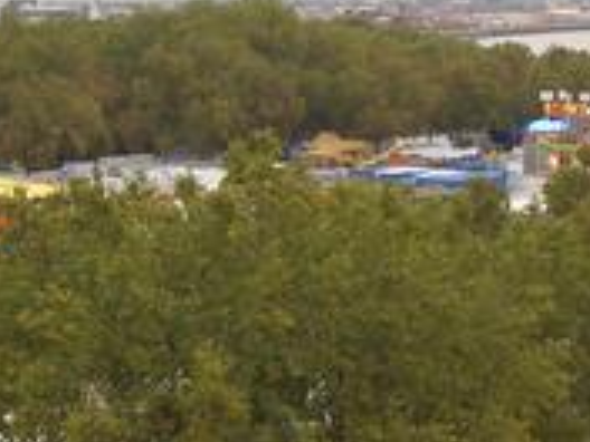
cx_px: 228
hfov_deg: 19.2
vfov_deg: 14.5
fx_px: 1739
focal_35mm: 102
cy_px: 258
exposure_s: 1/60
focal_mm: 5.8
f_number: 2.6
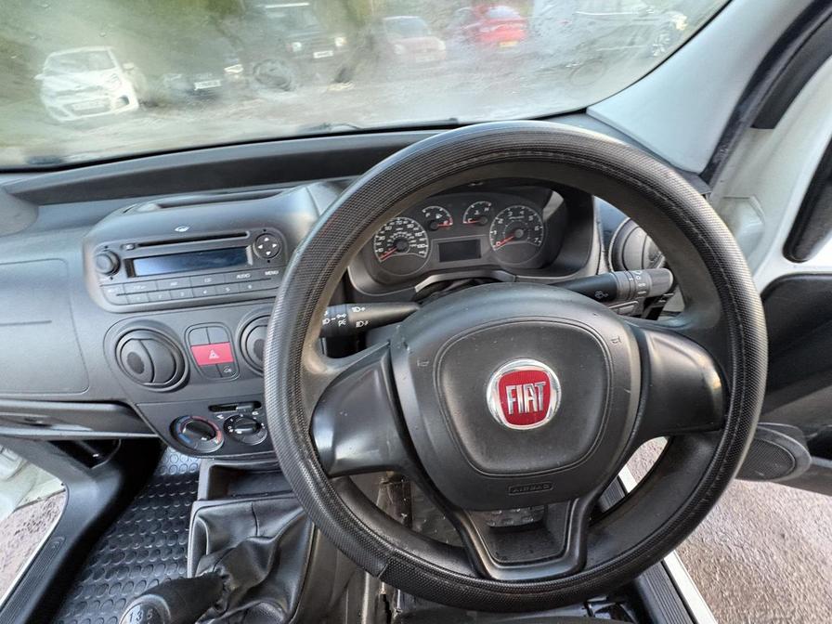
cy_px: 312
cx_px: 416
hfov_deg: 102.1
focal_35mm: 14
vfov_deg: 85.7
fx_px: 336
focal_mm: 2.22
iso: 500
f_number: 2.2
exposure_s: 1/60
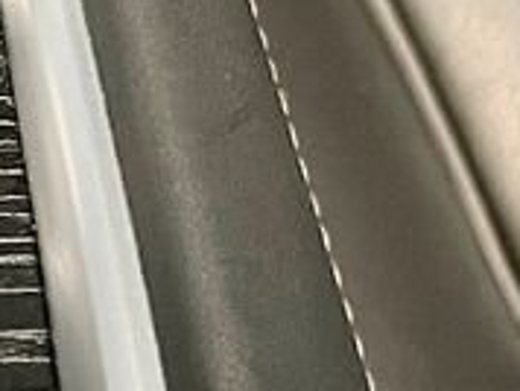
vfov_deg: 8.4
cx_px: -920
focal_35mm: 175
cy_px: -163
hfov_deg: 9.4
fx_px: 2632
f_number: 1.5
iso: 400
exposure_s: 1/60
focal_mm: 5.7
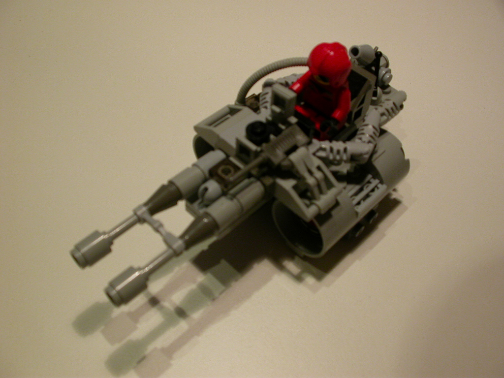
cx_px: 252
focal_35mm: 38
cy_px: 189
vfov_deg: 37.7
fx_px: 553
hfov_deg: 49.0
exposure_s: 1/78.3
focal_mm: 7.85
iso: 100
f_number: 3.7
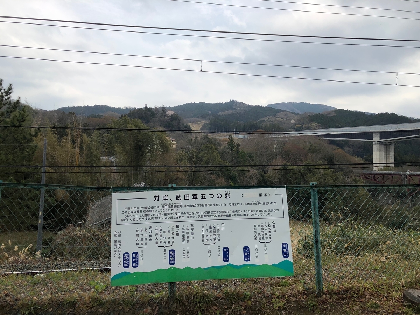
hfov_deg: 63.4
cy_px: 158
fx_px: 340
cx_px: 210
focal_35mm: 28
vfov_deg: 49.7
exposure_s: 1/2288
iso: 20
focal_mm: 3.99
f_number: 1.8
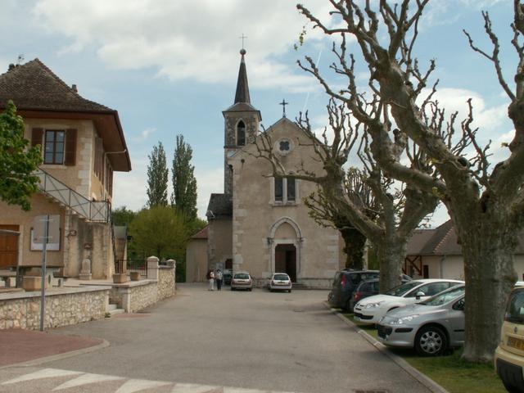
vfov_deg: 40.7
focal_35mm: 35
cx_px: 262
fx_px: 530
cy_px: 196
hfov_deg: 52.6
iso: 50
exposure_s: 1/200
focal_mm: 5.86
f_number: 7.1
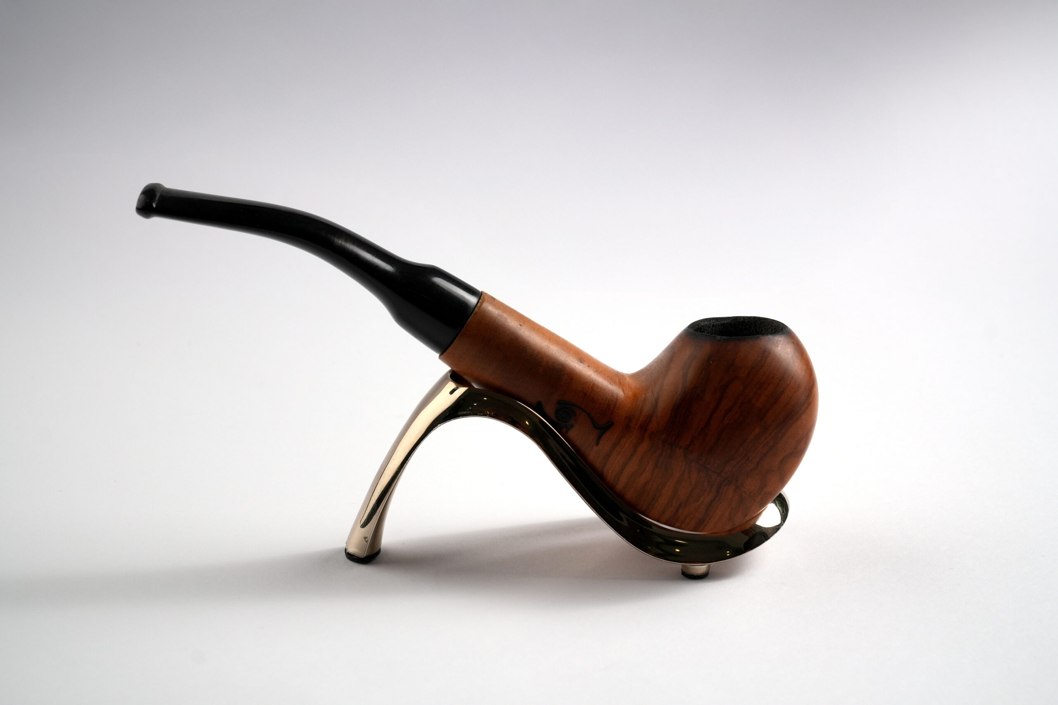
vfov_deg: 16.6
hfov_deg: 24.6
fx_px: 2425
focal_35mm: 82
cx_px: 529
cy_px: 352
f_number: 10
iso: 200
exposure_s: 1/200
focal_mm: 55
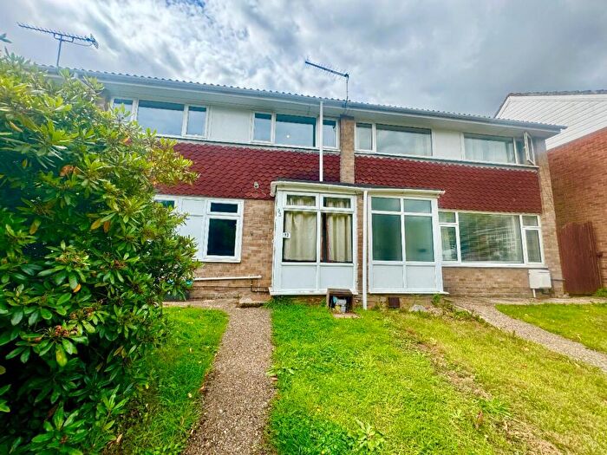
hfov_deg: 102.1
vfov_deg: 85.7
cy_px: 228
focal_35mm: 14
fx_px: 245
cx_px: 304
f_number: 2.2
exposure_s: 1/968
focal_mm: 2.22
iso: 50
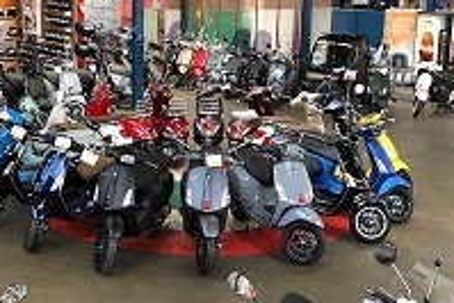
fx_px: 745
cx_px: 198
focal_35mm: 59
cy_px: 138
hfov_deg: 33.9
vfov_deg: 23.0
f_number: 1.8
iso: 32
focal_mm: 3.99
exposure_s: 1/33
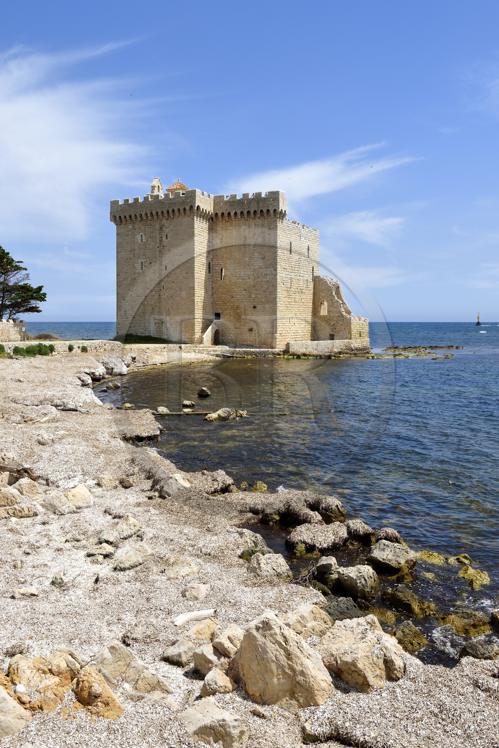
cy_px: 374
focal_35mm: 30
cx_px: 250
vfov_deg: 61.9
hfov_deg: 43.6
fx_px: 624
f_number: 16
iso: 200
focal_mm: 30
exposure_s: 1/250
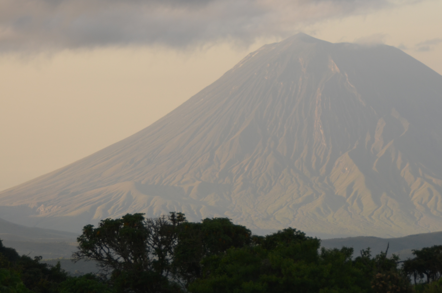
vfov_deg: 8.4
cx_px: 322
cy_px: 129
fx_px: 1985
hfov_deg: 12.7
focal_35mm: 162
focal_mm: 70
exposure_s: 1/500
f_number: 5.6
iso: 220
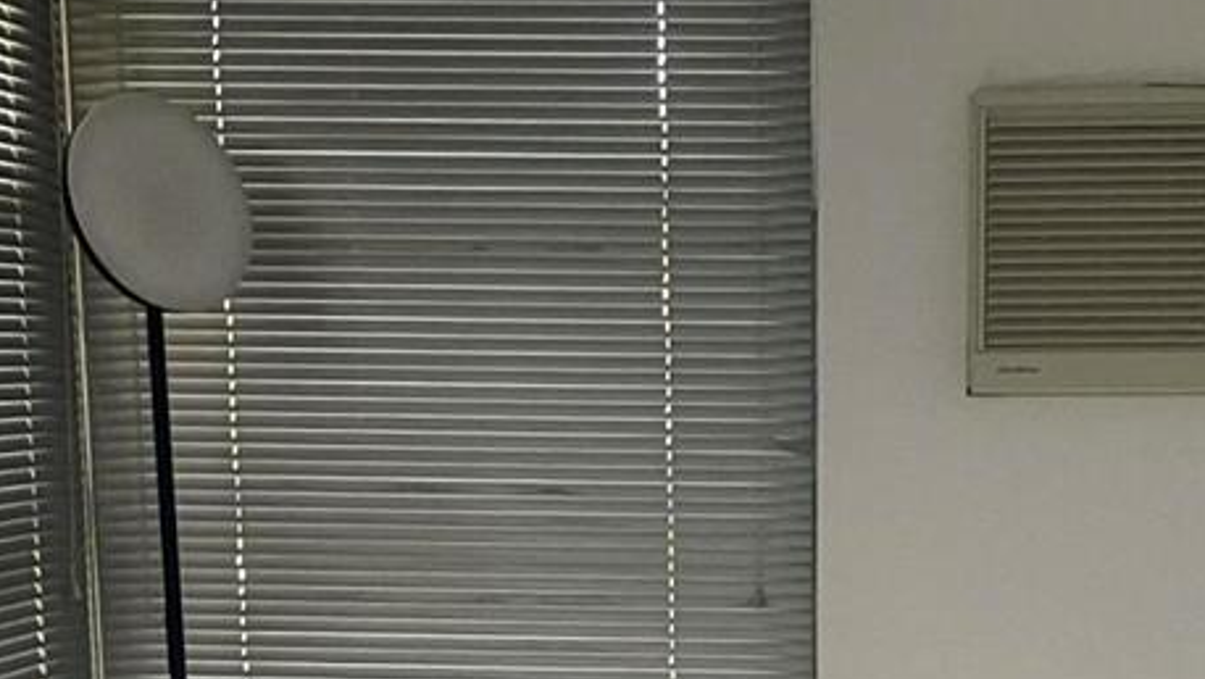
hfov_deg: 22.3
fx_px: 3036
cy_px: 926
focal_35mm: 95
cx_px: 831
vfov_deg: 12.3
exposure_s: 1/60
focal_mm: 5.7
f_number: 1.5
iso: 200
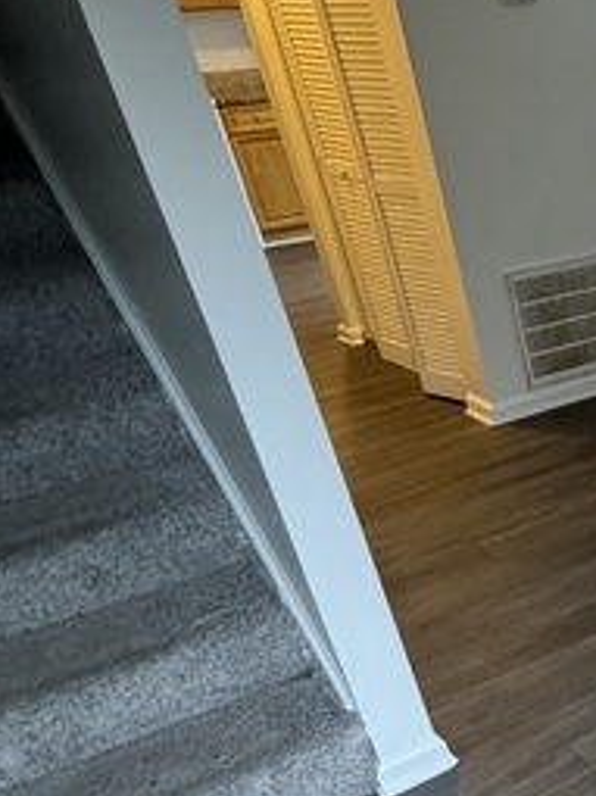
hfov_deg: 25.5
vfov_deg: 41.3
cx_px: 871
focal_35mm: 44
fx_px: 1011
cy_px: 627
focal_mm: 2.22
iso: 800
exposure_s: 1/60
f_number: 2.2
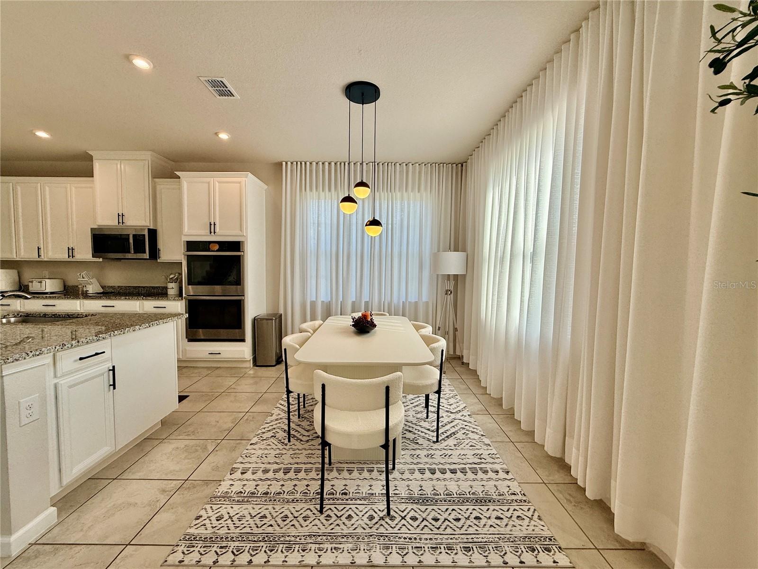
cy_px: 284
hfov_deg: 102.1
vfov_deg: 85.7
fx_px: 307
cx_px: 379
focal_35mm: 14
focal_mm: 2.22
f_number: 2.2
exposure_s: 1/368
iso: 64
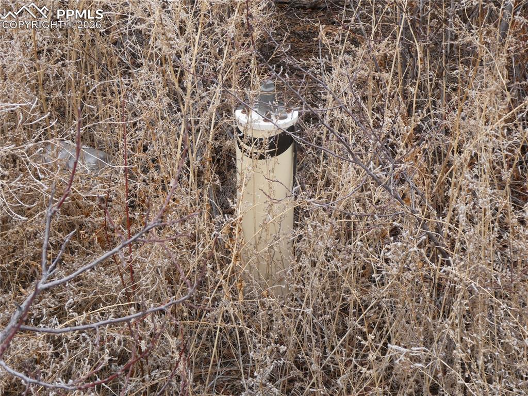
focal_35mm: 54
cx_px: 264
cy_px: 198
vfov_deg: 27.0
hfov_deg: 35.6
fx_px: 823
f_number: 4.1
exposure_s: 1/160
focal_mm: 9.6
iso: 80
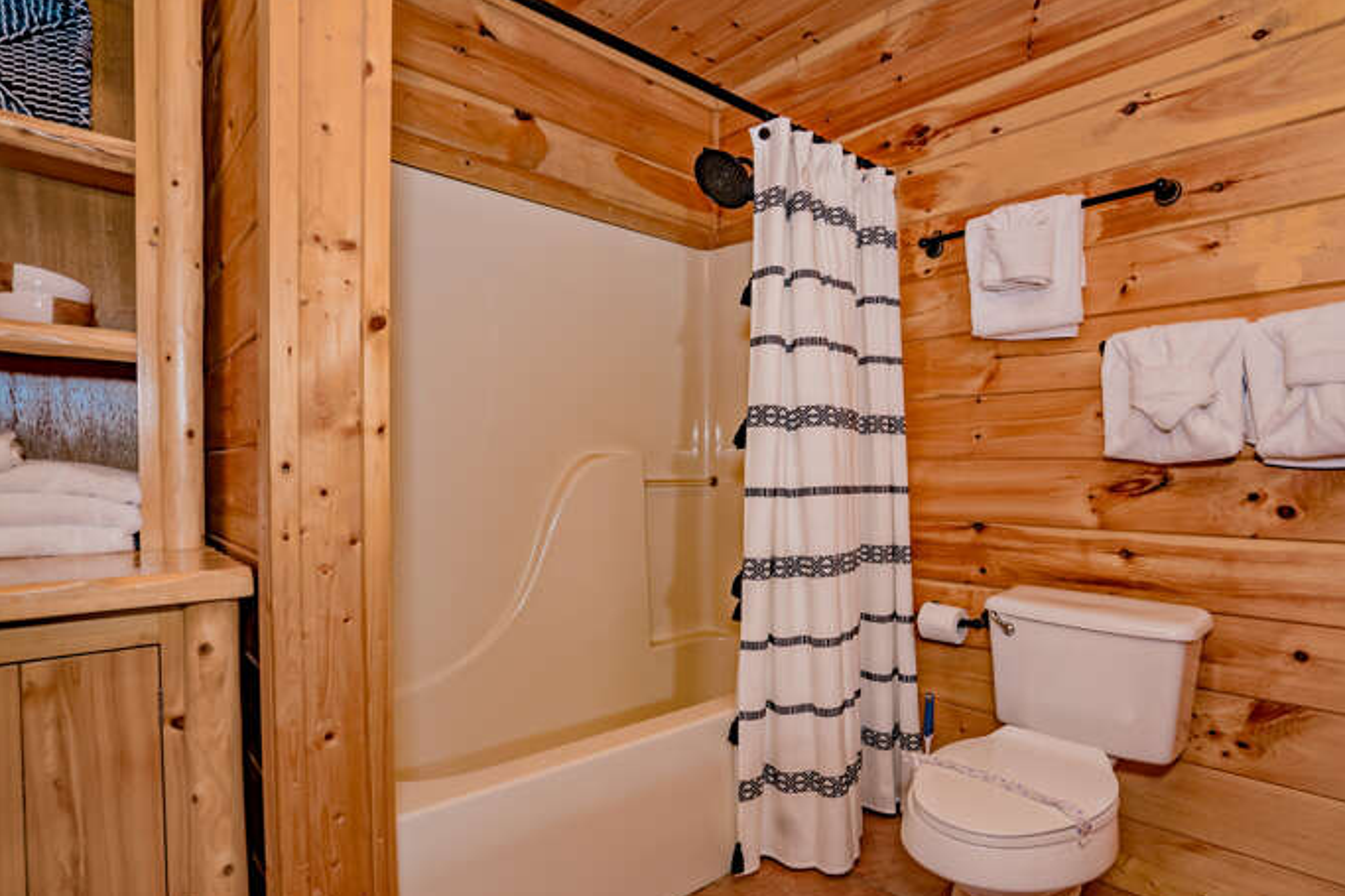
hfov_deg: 89.8
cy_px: 498
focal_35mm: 18
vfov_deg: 67.2
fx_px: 672
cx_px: 735
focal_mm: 16
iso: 200
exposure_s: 1/200
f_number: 6.3
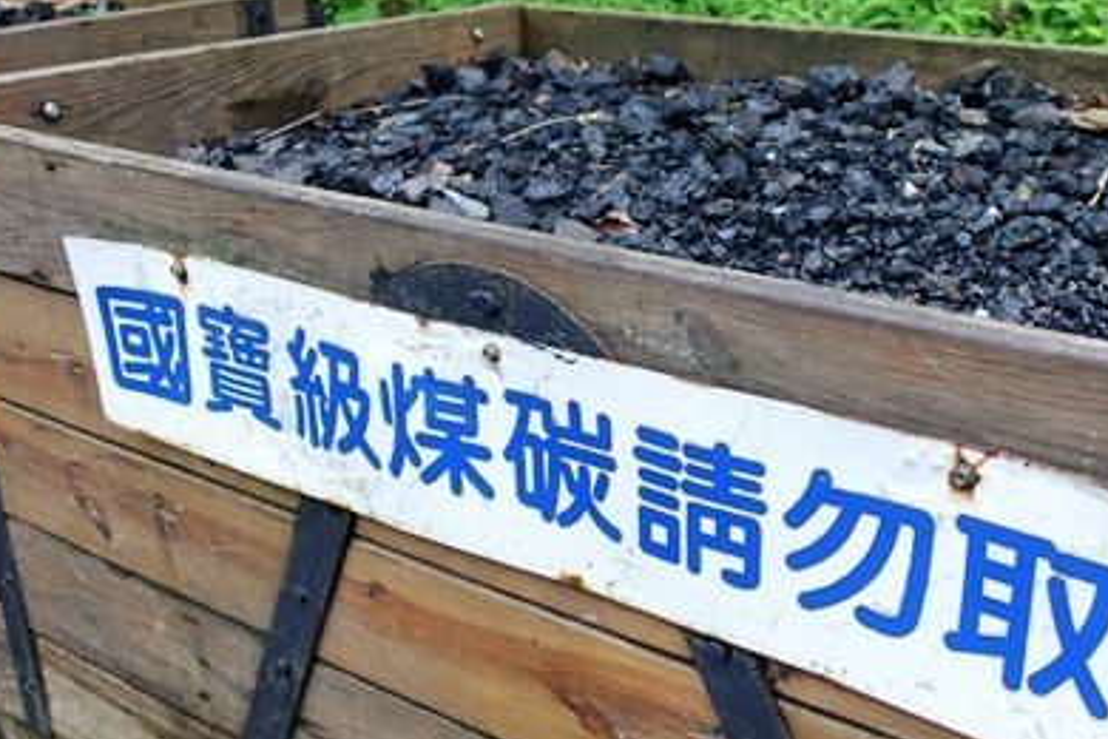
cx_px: 702
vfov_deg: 33.4
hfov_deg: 47.9
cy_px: 331
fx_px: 1231
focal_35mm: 40
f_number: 2
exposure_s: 1/30
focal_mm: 8.8
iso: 125
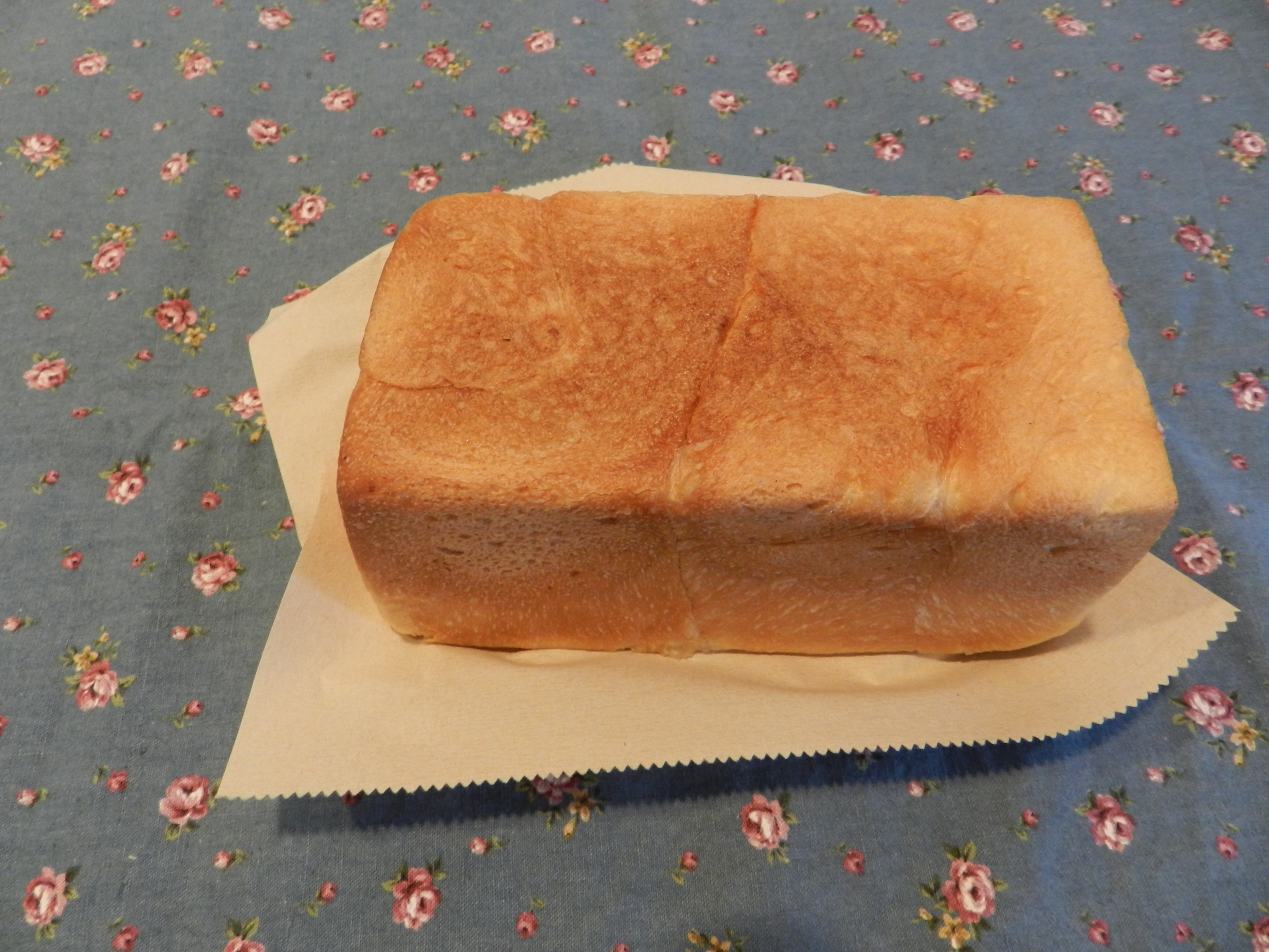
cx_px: 634
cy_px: 476
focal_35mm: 23
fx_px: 843
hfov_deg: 73.9
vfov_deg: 58.9
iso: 400
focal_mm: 4
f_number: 3.4
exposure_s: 1/13
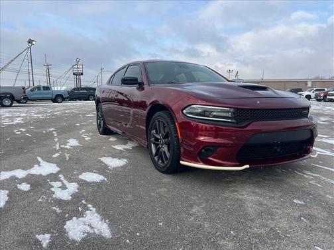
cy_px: 125
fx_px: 251
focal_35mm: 26
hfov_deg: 67.3
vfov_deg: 53.1
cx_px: 167
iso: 50
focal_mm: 5.7
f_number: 1.5
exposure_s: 1/2299
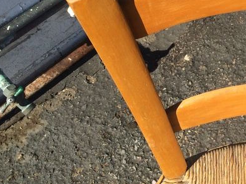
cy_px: -4
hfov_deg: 25.9
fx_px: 490
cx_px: 277
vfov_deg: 20.5
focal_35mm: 69
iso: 40
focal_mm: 4.12
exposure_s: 1/1709
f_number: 2.2
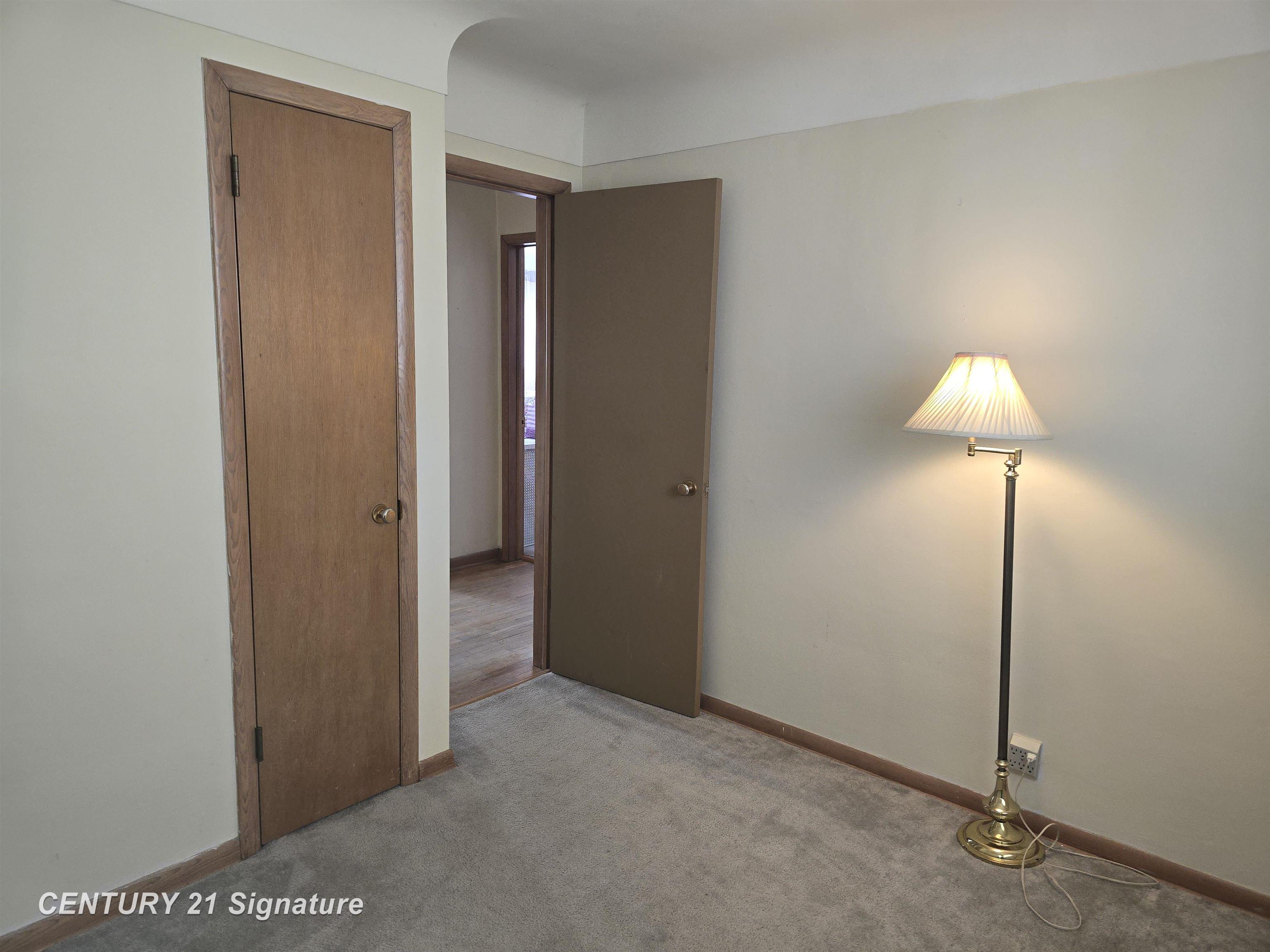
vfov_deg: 58.9
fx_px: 844
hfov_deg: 73.9
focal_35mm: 23
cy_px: 476
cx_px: 635
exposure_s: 1/40
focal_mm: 6.3
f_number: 1.7
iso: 100
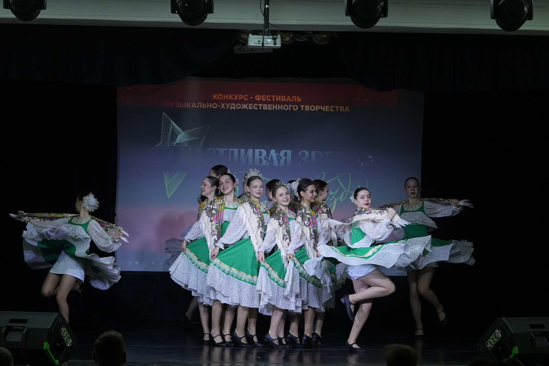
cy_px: 183
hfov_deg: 18.4
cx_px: 274
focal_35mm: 111
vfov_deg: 12.3
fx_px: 1693
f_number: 2.8
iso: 1250
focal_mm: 74
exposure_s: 1/400
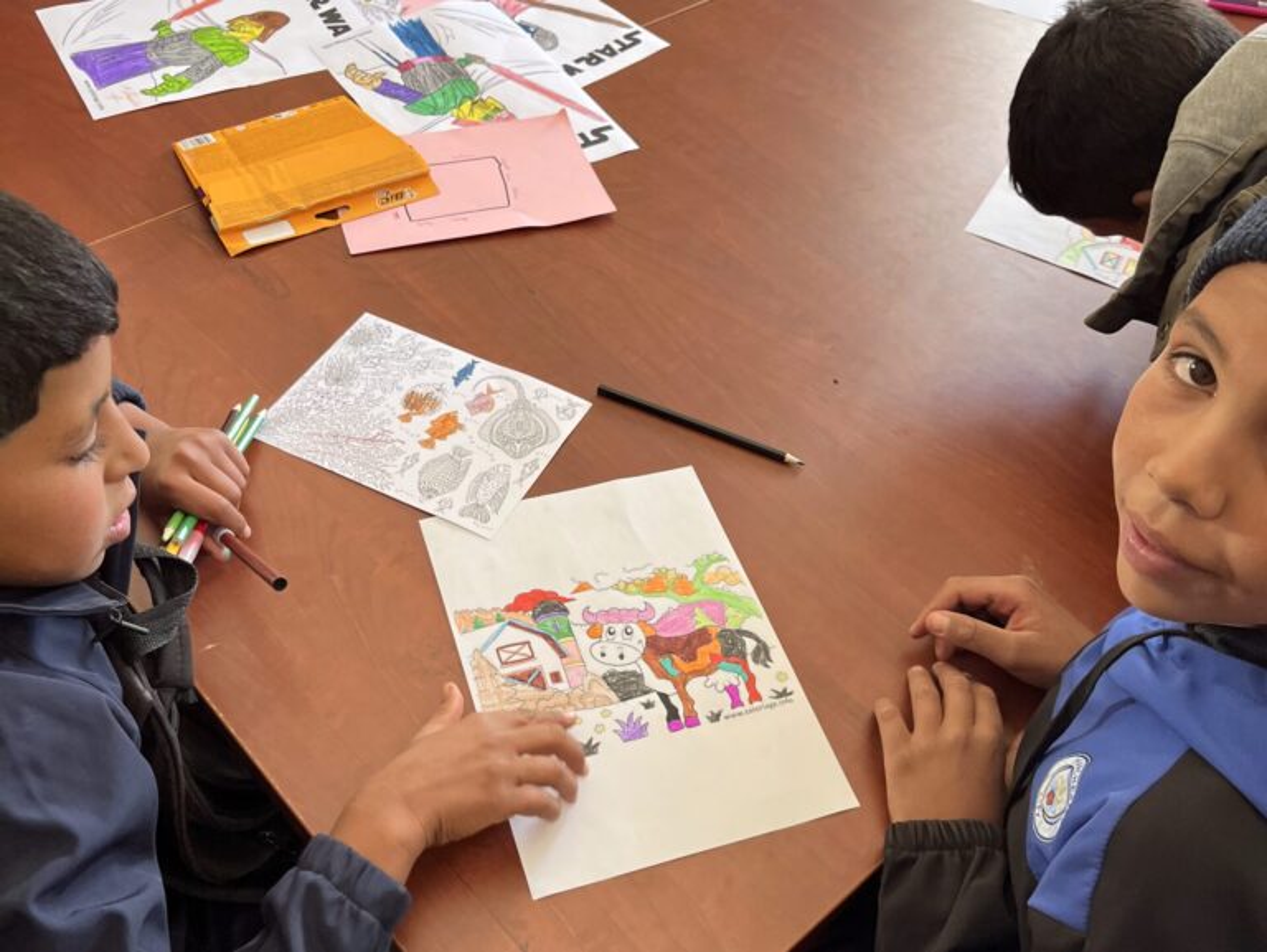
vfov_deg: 53.1
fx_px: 952
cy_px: 476
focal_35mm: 26
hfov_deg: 67.3
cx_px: 634
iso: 125
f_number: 1.6
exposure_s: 1/105
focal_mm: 5.1
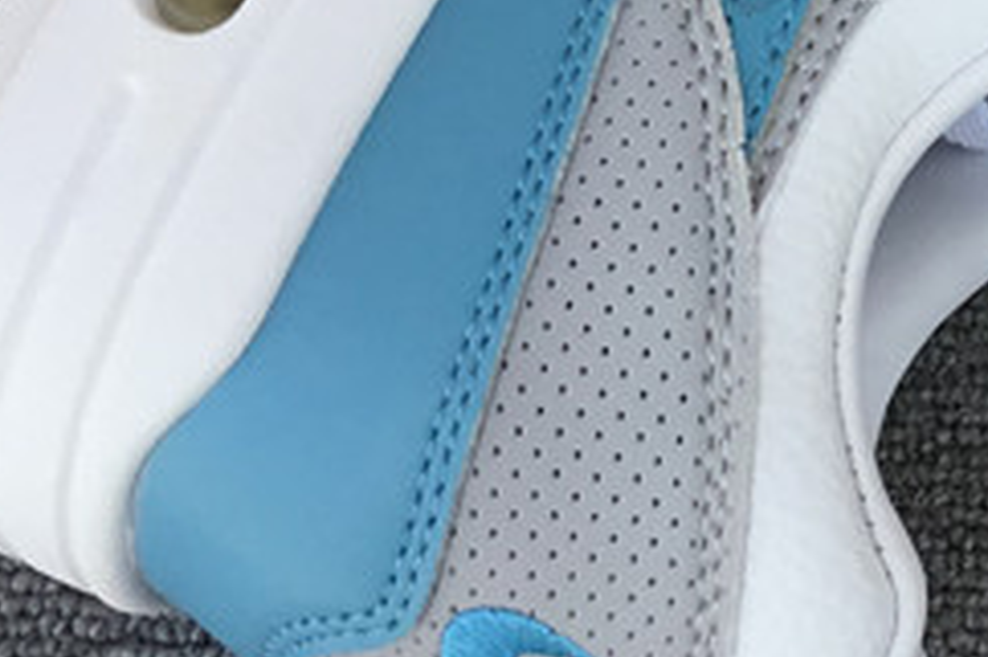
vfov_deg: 11.0
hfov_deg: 16.3
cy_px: -337
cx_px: 1221
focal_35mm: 120
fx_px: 3291
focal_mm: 3.3
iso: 25
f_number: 2.4
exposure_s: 1/306
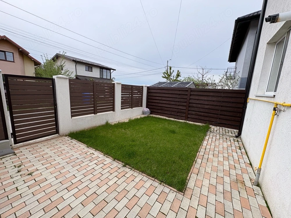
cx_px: 146
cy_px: 109
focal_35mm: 14
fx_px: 118
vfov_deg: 85.7
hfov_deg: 102.1
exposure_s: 1/133
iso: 50
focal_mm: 2.22
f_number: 2.2
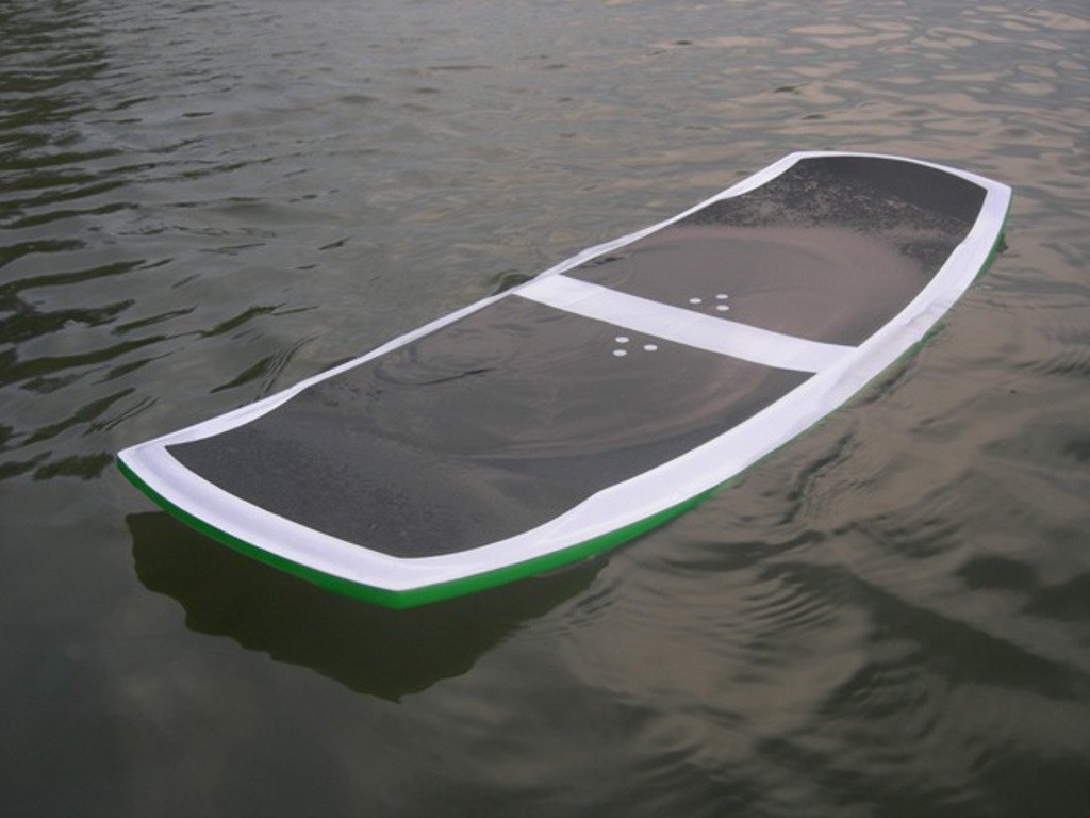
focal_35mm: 36
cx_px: 545
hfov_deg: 51.4
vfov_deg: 39.7
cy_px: 409
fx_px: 1134
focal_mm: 7.5
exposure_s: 1/142
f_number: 4.3
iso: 64
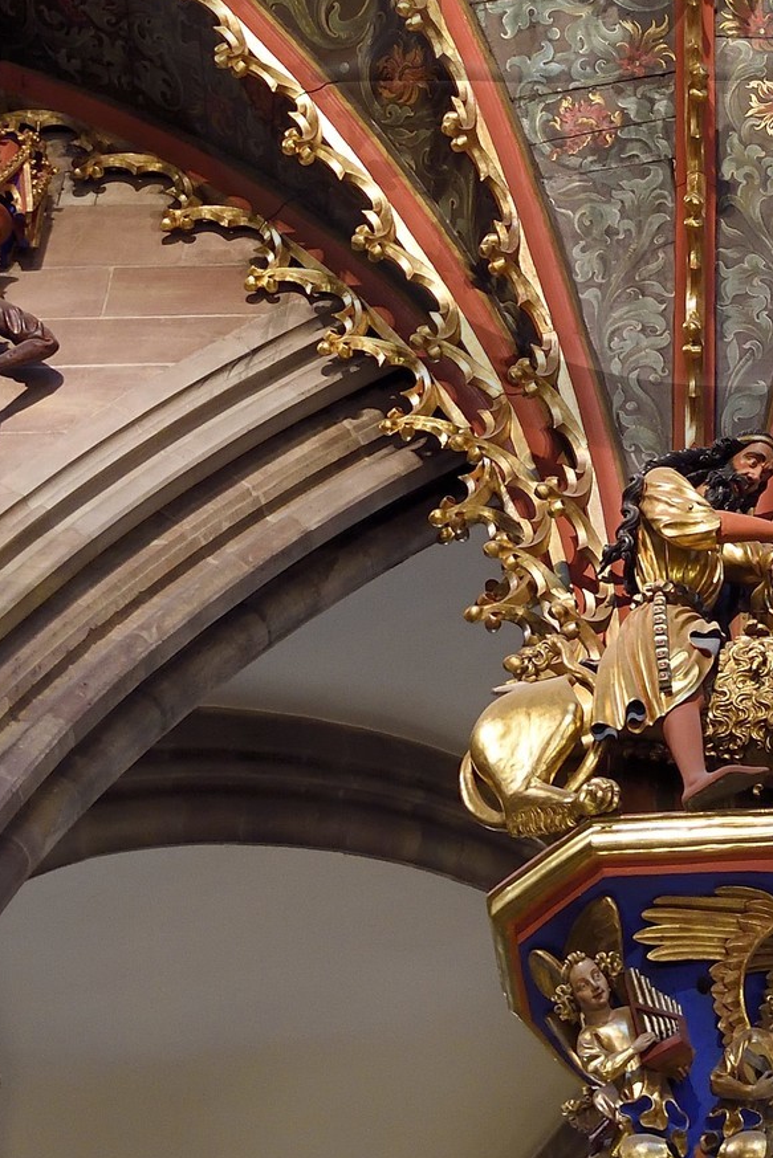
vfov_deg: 17.8
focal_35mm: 110
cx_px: 733
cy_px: -161
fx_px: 3541
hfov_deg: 12.3
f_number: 5.6
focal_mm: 40
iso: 1600
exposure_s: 1/13
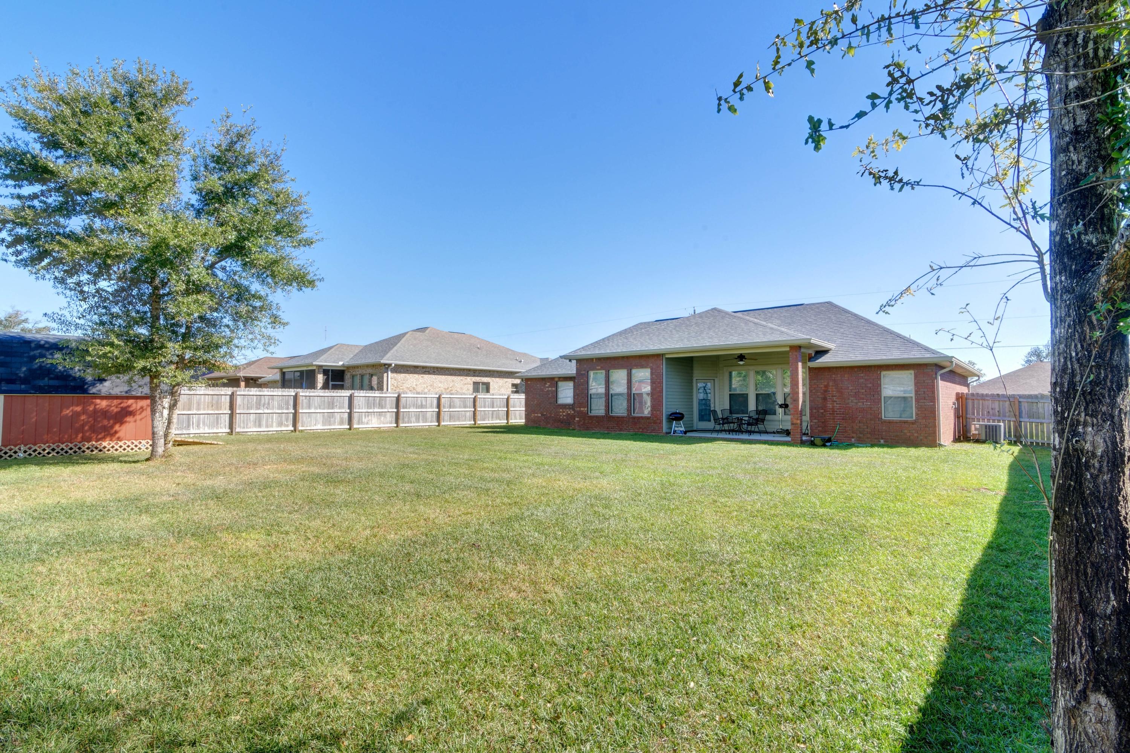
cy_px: 376
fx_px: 502
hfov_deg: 96.7
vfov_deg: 73.7
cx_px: 565
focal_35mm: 16
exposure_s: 1/60
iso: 100
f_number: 22
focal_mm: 11
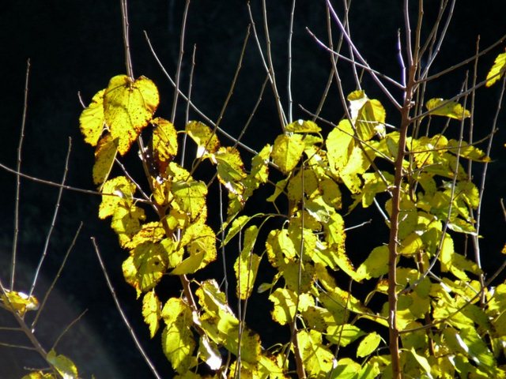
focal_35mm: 486
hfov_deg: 4.1
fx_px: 7104
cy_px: 190
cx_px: 253
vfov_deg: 3.1
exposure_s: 1/160
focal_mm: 86.4
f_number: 4.4
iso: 160
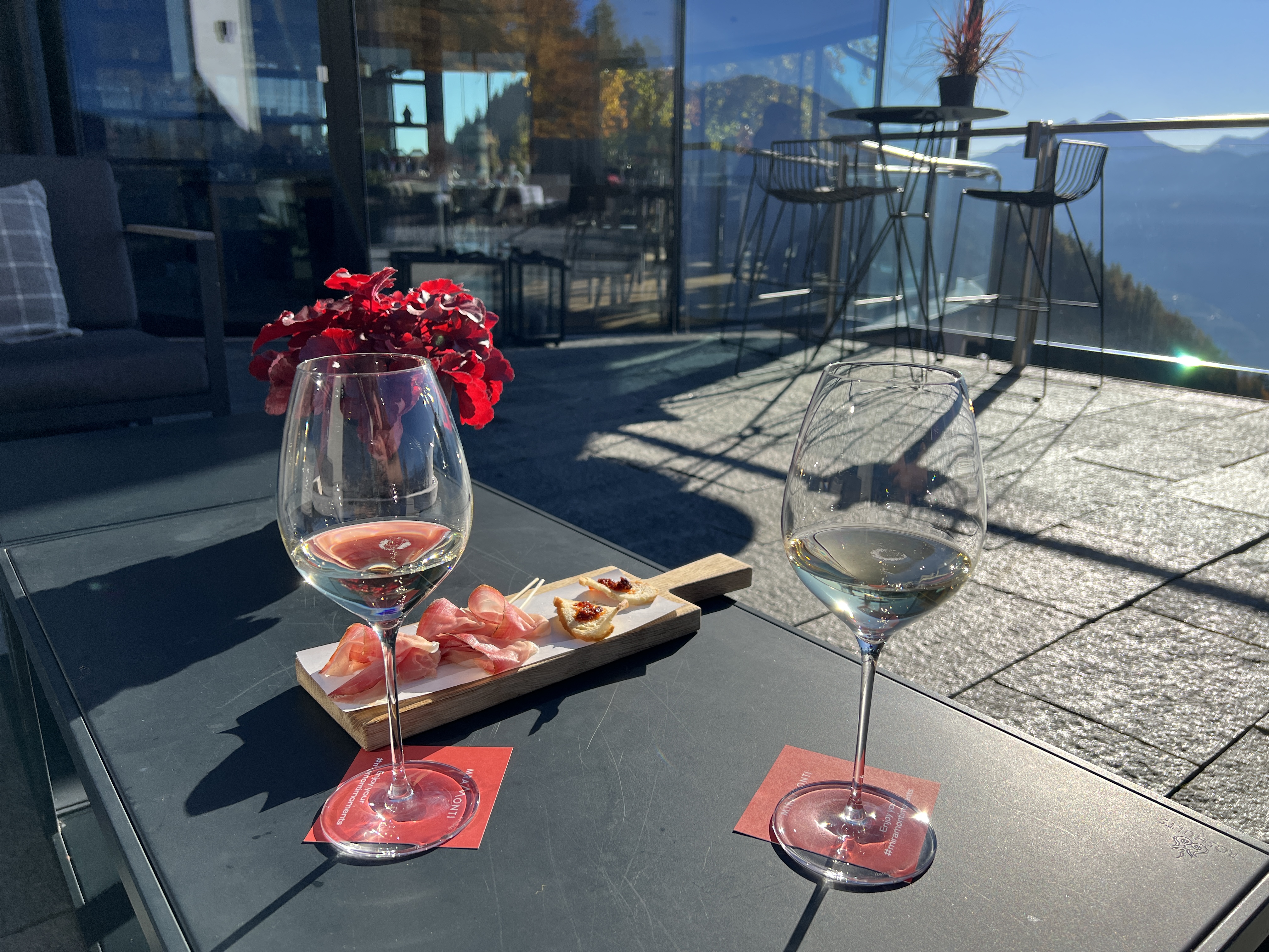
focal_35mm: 26
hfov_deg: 67.3
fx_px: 953
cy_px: 476
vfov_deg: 53.1
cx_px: 634
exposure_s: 1/3704
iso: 50
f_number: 1.5
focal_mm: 5.7
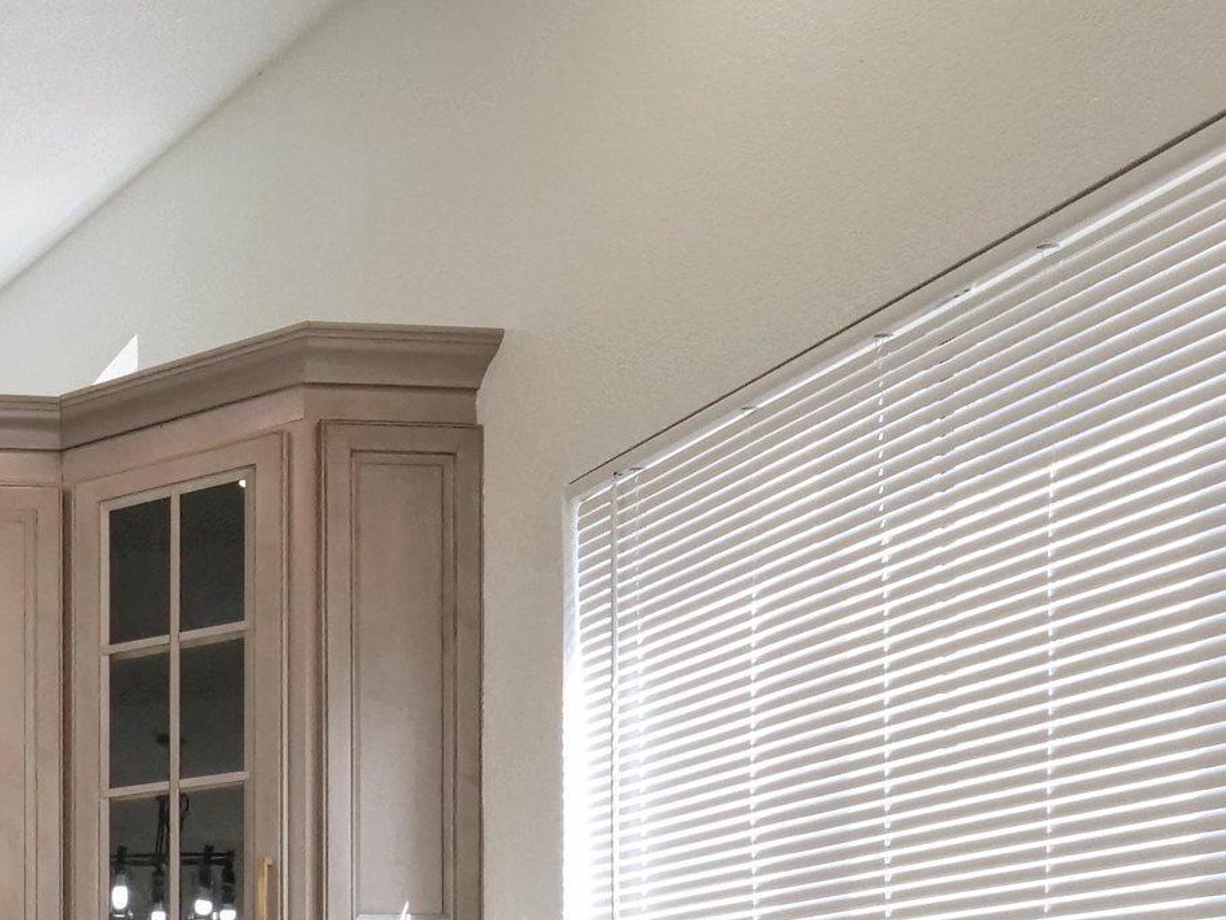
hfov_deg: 30.9
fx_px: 1664
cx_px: -395
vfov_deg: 26.8
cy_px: 1149
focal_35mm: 47
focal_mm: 7
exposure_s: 1/160
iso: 800
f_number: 6.3
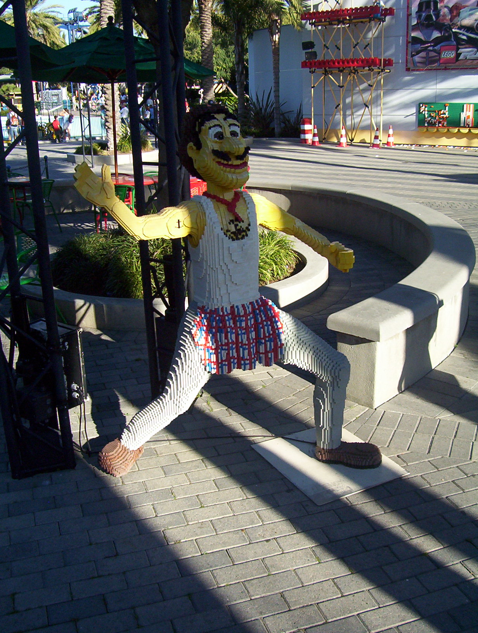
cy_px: 316
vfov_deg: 43.8
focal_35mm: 43
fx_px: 788
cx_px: 239
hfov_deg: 33.7
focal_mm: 5.77
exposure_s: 1/985
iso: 100
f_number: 2.73
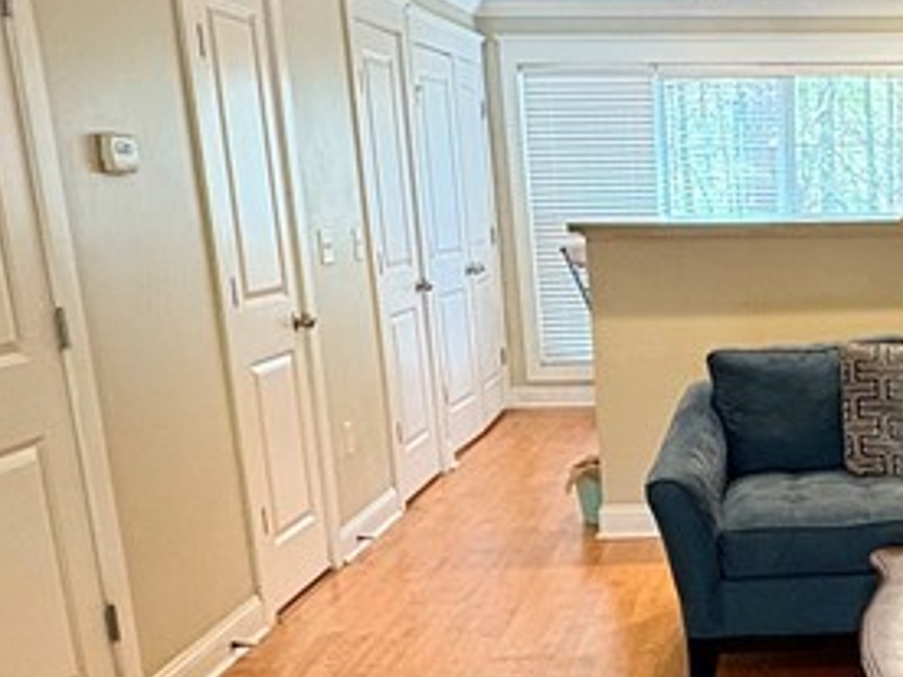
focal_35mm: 52
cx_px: 874
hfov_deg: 34.0
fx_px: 1356
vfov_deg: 27.4
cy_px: 553
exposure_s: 1/60
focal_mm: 2.22
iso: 250
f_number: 2.2
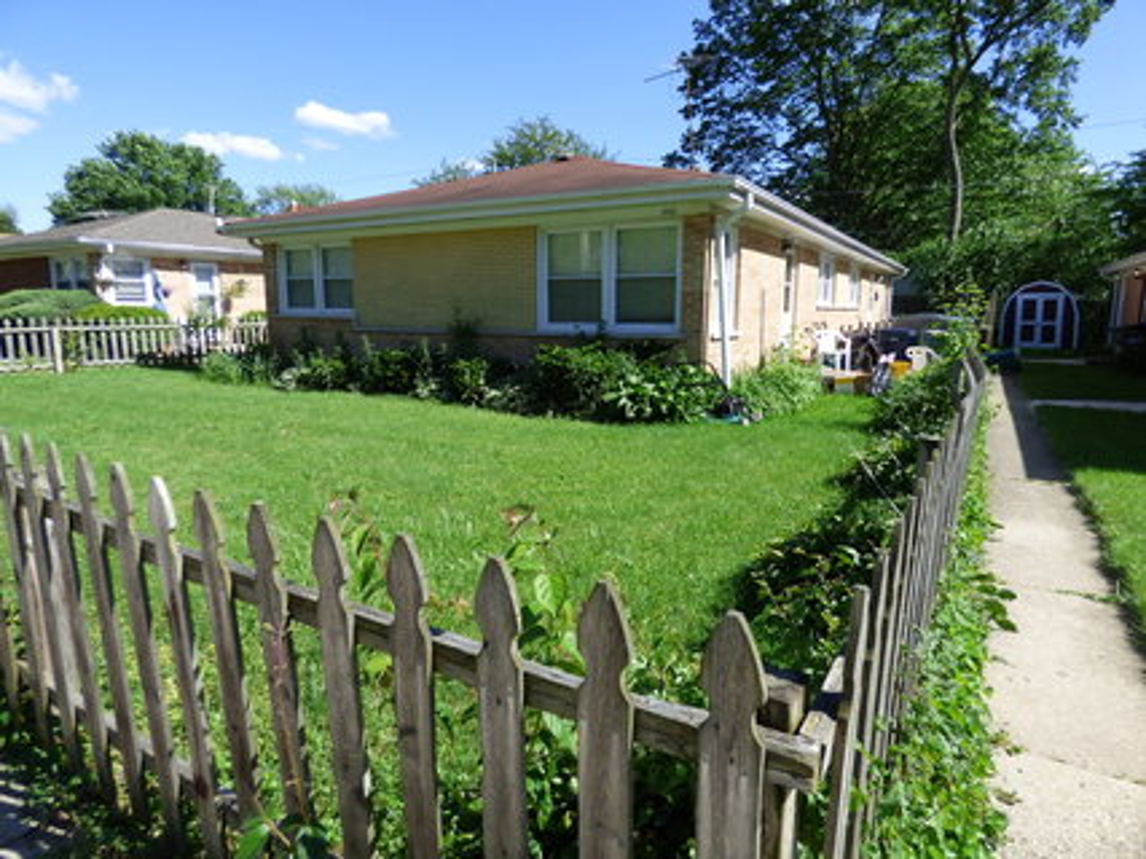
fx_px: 662
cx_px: 573
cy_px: 430
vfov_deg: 65.9
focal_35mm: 20
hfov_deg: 81.8
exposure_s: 1/1000
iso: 100
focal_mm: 3.58
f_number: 2.8
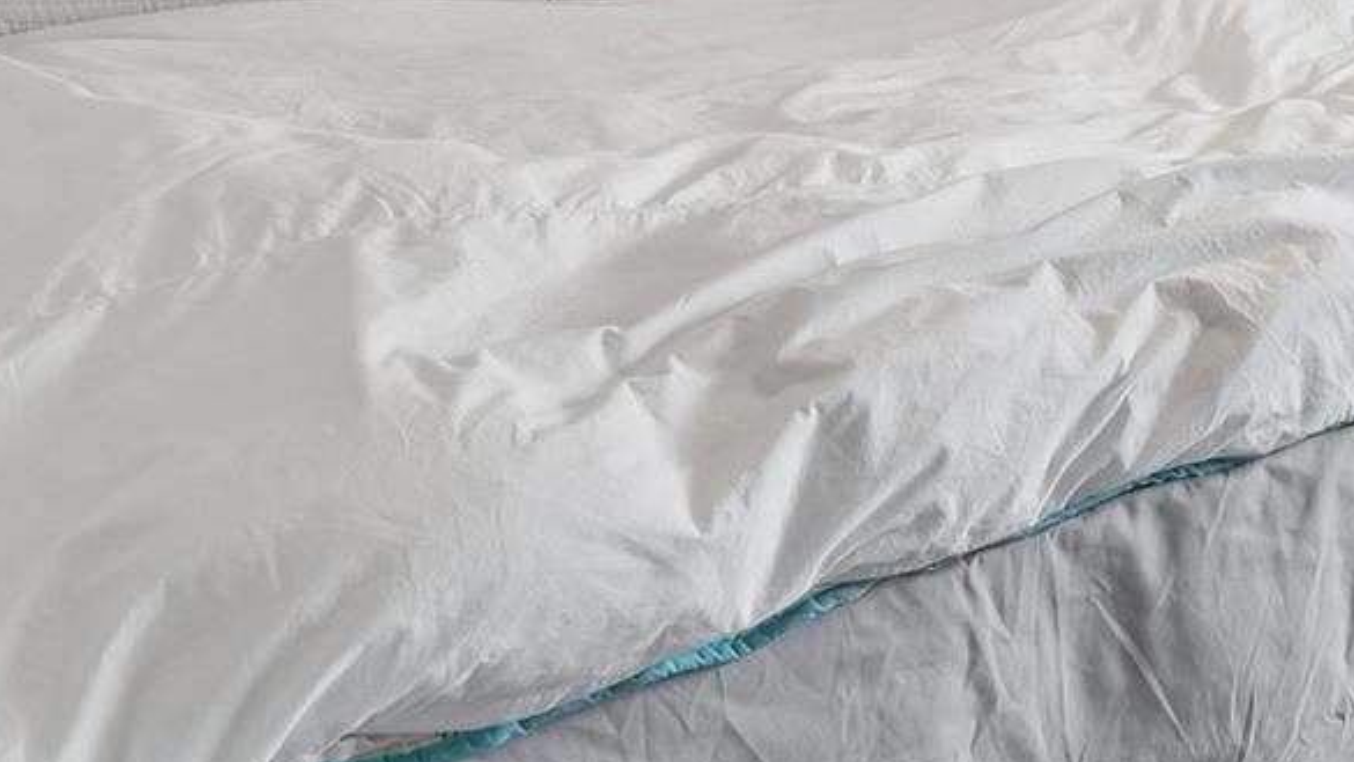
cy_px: -274
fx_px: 2040
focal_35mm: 57
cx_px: 1340
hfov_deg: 33.7
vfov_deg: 19.3
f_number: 9
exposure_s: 1/1.67
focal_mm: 15.5
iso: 125
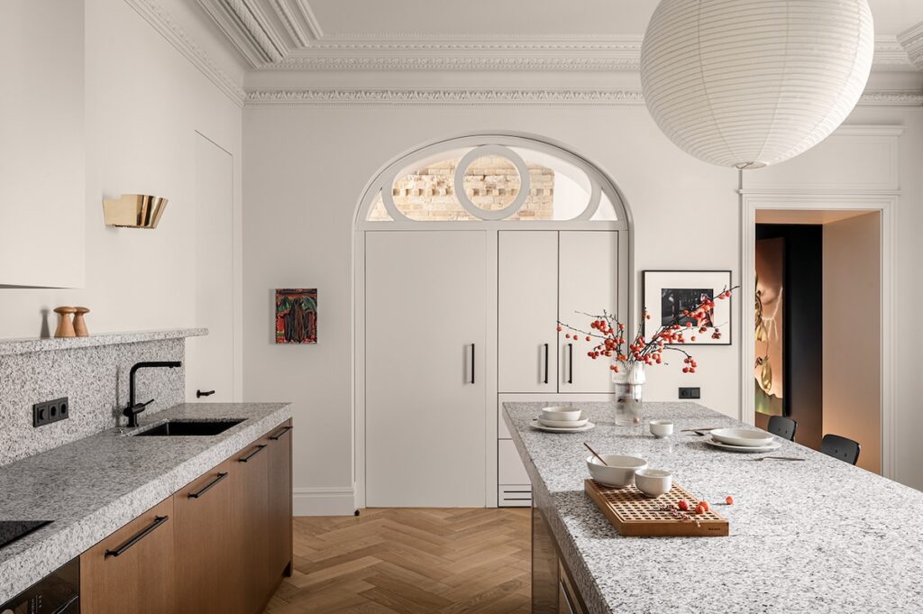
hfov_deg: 68.4
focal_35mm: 26
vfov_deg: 48.7
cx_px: 462
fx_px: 679
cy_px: 307
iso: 200
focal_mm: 26.5
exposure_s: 1
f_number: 13
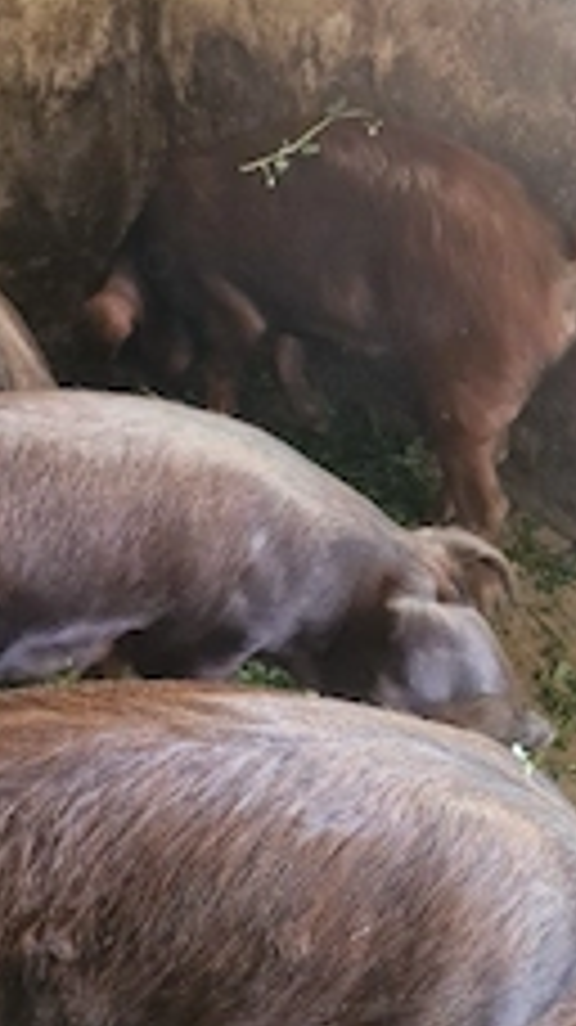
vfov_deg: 46.1
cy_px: 400
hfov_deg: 26.6
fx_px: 1196
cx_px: 122
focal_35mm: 44
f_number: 1.8
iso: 500
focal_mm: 5.54
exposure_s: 1/100
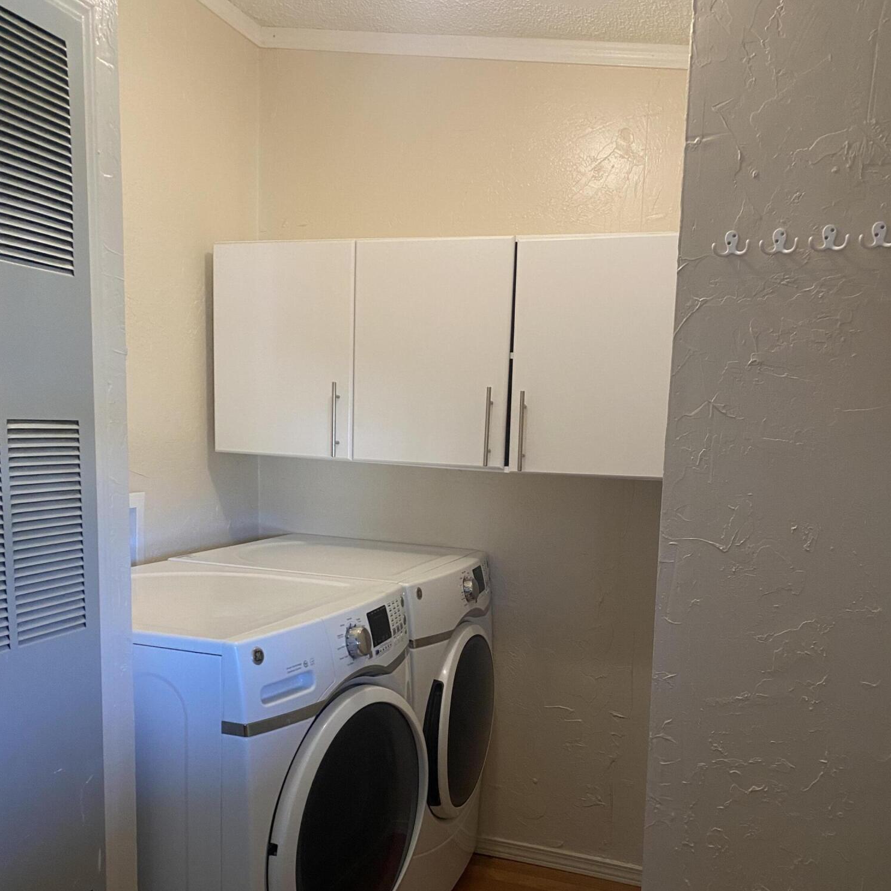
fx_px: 903
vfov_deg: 51.9
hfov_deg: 52.5
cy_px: 562
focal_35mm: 31
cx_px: 449
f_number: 1.8
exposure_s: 1/60
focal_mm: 4.25
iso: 125
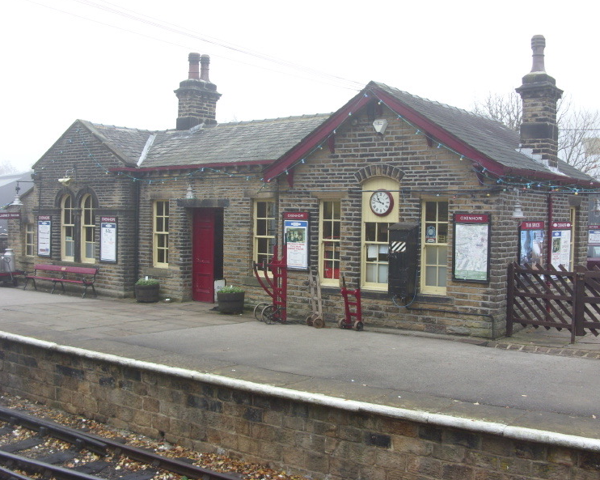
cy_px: 238
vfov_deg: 37.3
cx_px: 296
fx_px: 710
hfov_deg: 45.8
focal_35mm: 40
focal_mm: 6.3
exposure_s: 1/60
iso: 50
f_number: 2.8
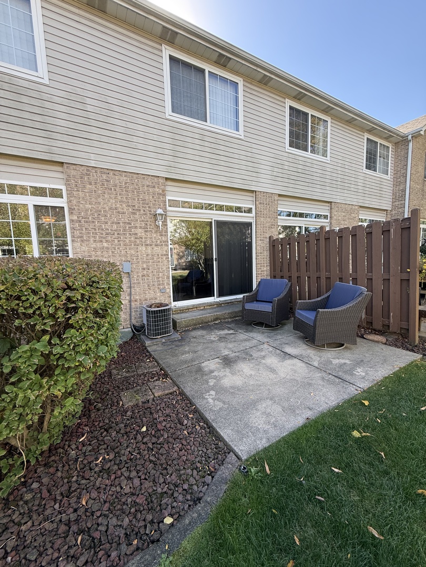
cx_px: 213
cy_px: 284
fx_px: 230
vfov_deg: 102.1
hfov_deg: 85.7
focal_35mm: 14
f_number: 2.2
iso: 50
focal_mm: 2.22
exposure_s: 1/240
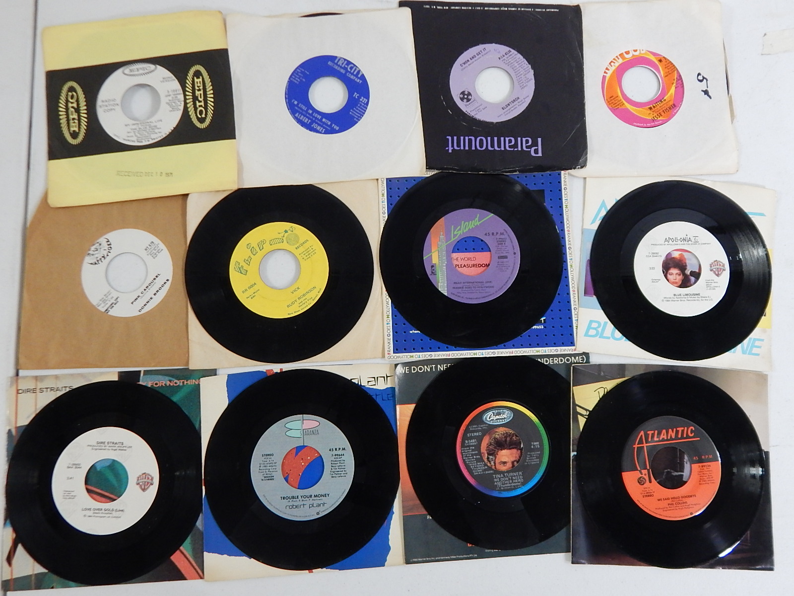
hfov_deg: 63.4
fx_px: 642
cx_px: 397
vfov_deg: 49.7
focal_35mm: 28
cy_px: 298
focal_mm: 5.1
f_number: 3.2
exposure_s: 1/30
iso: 320
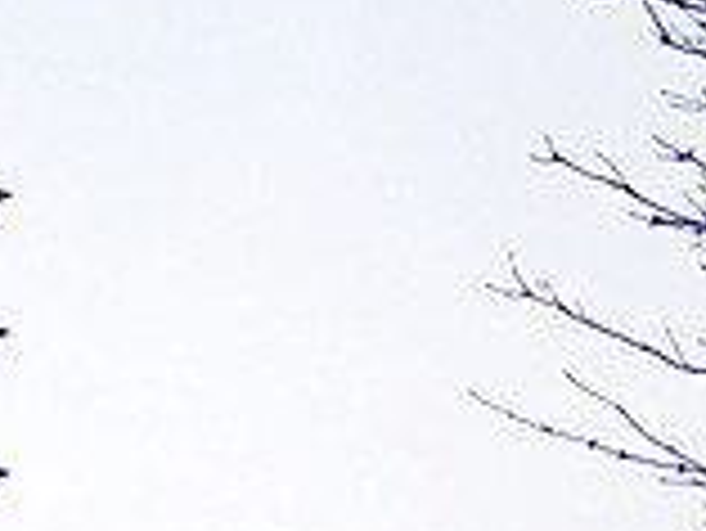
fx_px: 3164
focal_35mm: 155
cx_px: -265
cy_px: 882
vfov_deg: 9.2
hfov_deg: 12.3
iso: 50
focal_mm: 5.8
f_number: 2.8
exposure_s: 1/200
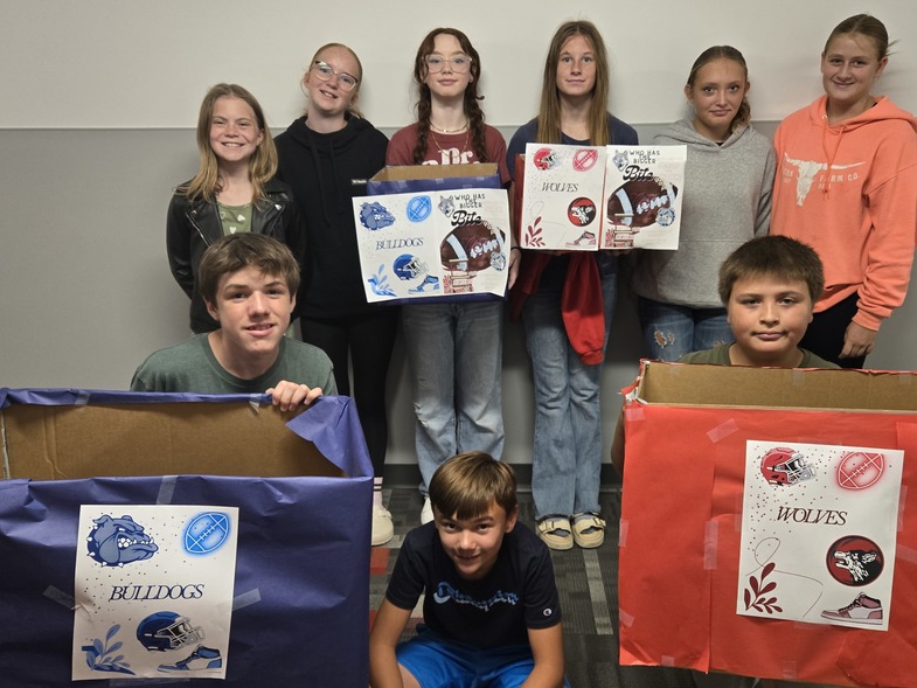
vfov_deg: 46.7
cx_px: 488
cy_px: 382
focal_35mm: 30
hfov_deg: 59.9
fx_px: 795
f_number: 1.8
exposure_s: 1/120
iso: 250
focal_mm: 5.4
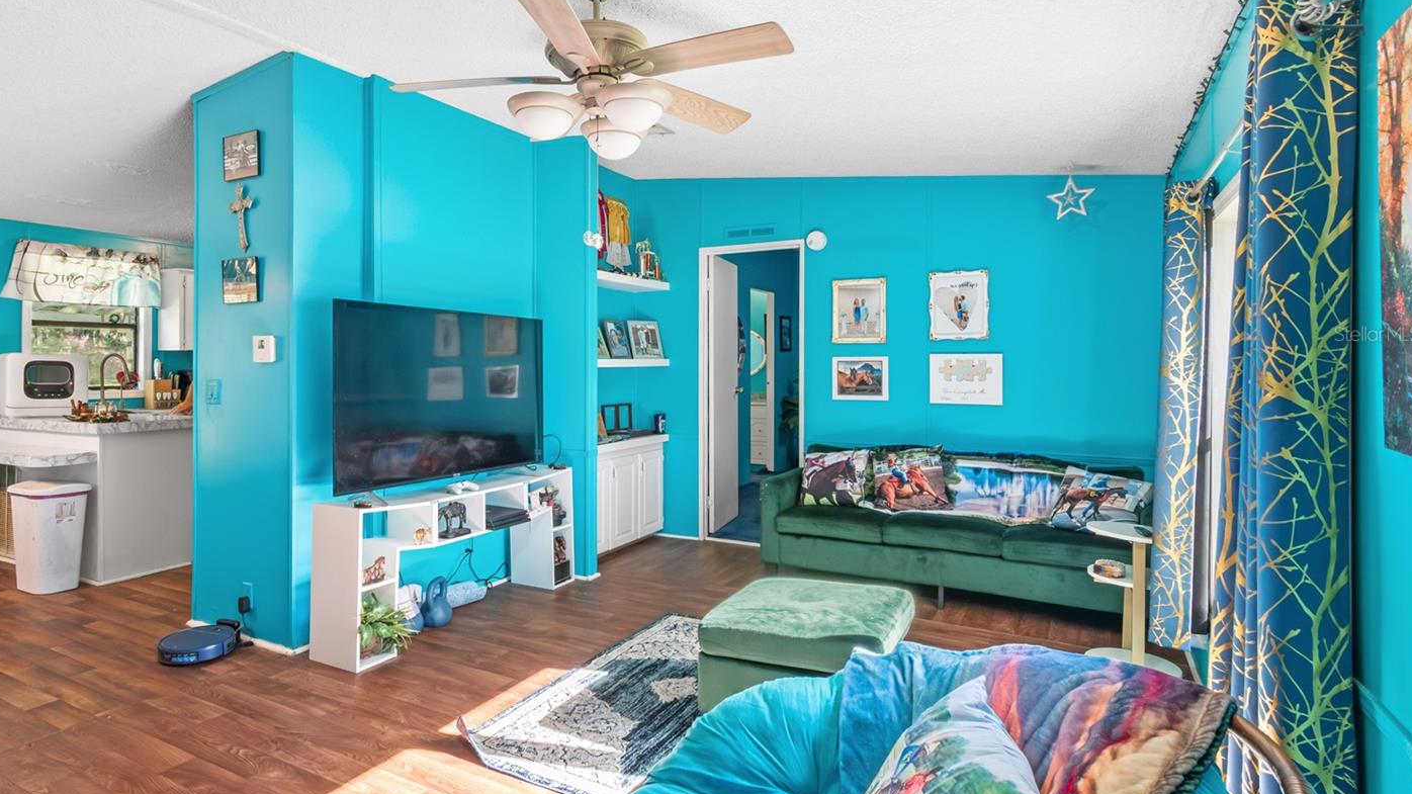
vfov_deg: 60.7
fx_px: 674
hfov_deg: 92.2
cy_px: 334
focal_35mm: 18
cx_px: 615
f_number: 9
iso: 250
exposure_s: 1/5
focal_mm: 10
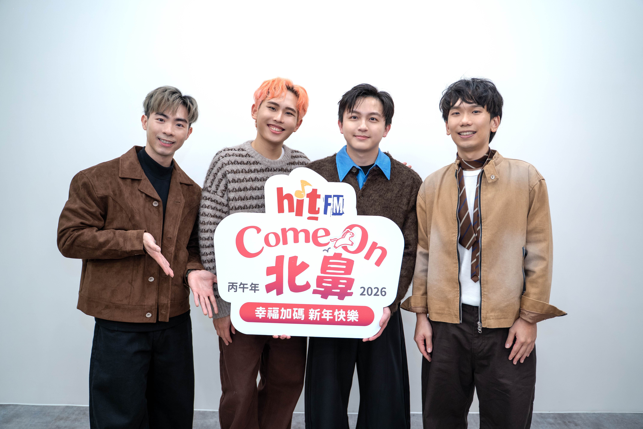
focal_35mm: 28
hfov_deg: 65.5
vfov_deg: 46.4
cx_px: 322
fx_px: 500
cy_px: 214
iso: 640
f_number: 2.8
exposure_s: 1/100
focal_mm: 28
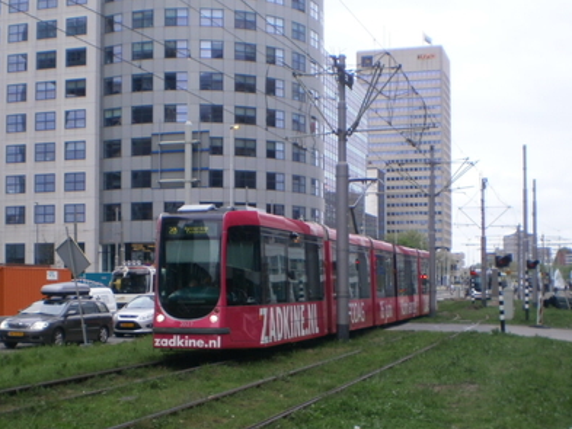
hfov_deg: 34.9
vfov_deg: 26.4
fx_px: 909
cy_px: 286
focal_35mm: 55
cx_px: 266
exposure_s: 1/125
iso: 100
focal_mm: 6.3
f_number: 4.6
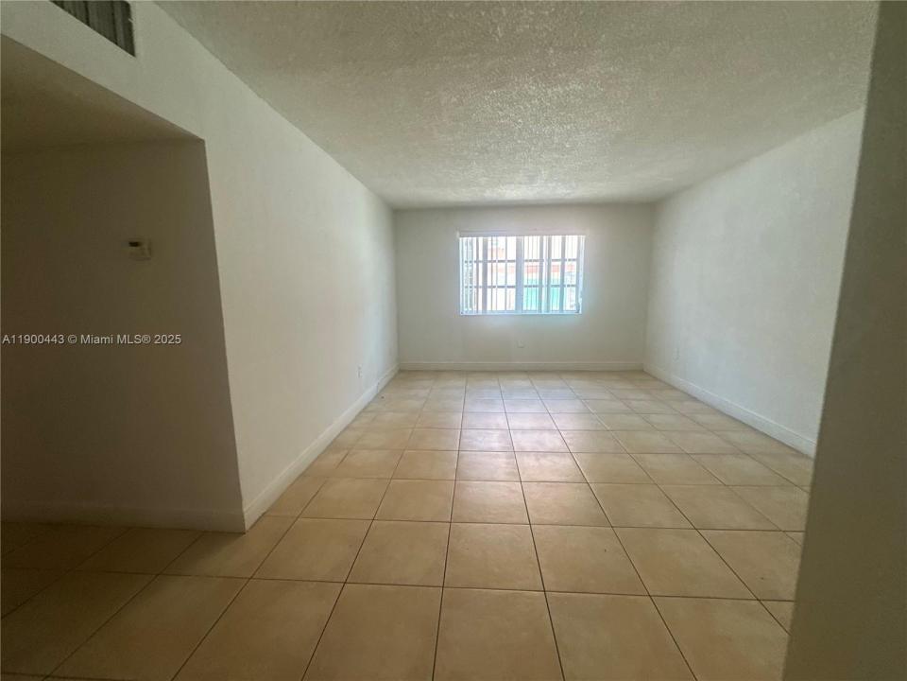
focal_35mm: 14
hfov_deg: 102.1
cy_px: 340
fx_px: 367
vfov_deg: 85.7
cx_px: 454
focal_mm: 2.22
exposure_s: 1/99
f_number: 2.2
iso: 125
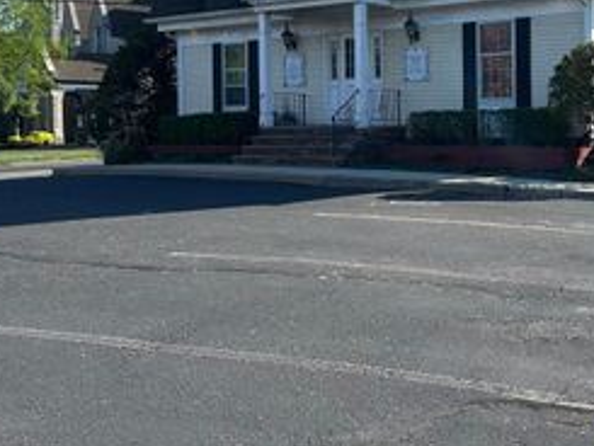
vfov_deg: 27.3
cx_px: 492
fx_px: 910
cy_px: 135
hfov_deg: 34.8
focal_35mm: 53
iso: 50
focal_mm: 5.7
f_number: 1.5
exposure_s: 1/2915
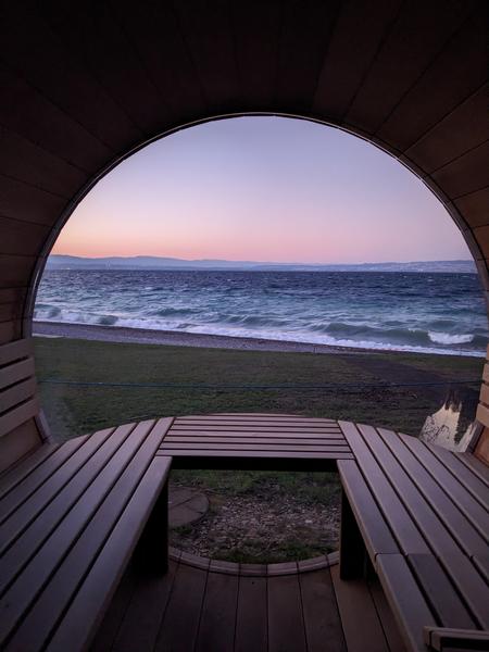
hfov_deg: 51.4
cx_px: 244
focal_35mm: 27
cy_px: 326
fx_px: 509
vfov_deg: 65.3
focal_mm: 4.38
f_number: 1.73
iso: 592
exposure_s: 1/25
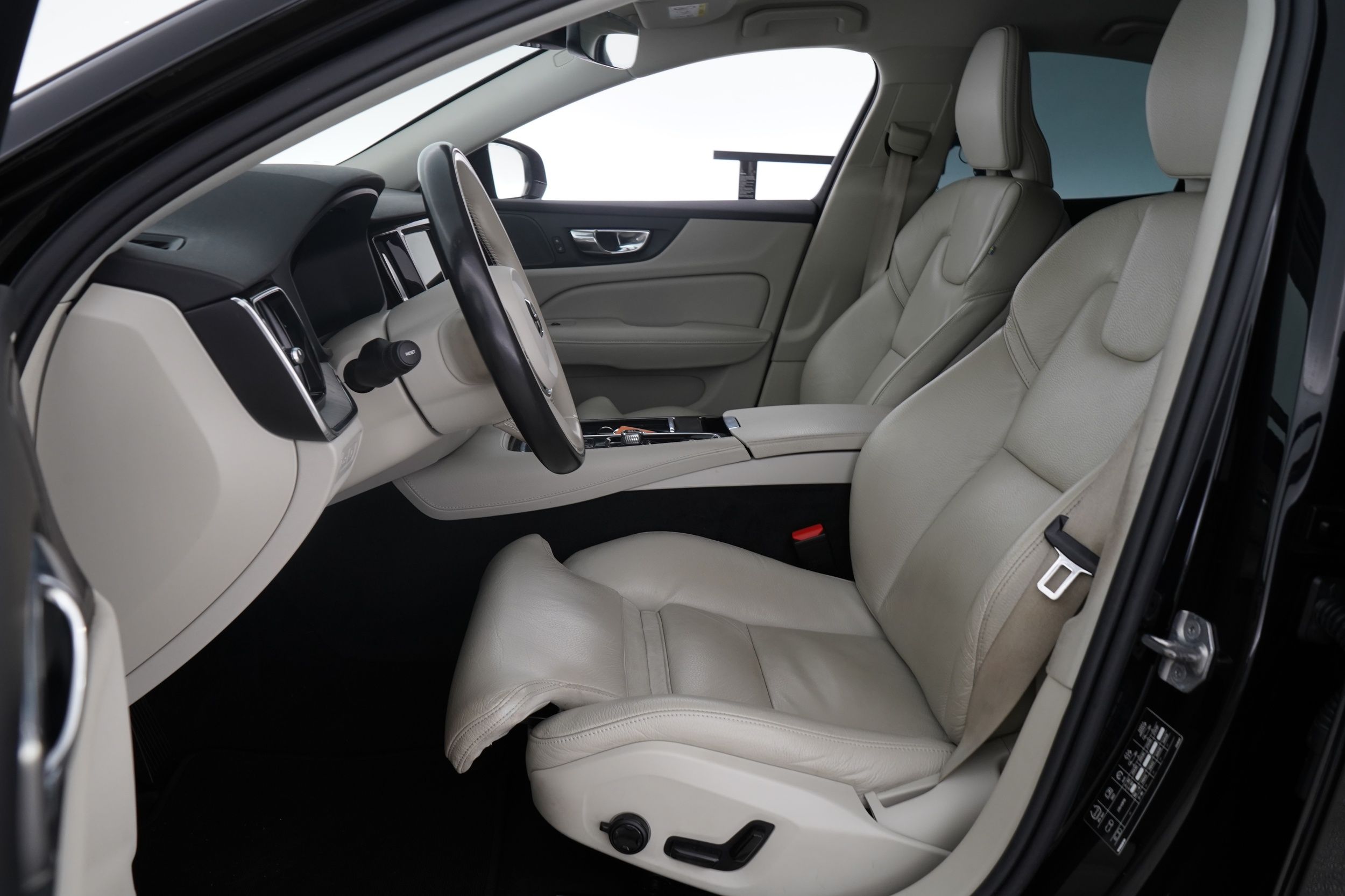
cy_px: 448
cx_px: 672
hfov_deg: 65.5
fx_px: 1046
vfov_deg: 46.4
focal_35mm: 28
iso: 1000
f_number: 9
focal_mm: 28
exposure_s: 1/3
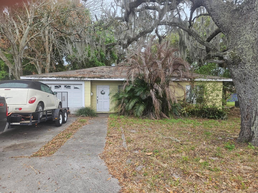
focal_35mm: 23
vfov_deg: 58.9
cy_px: 96
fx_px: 171
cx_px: 129
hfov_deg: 73.9
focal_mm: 6.3
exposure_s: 1/180
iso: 64
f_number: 1.7
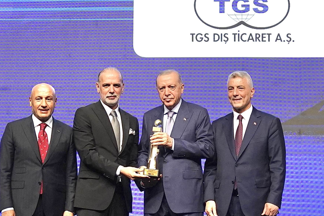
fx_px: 504
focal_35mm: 56
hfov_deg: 35.6
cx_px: 154
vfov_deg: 24.2
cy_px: 124
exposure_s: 1/500
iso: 2000
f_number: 2.8
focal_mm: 40
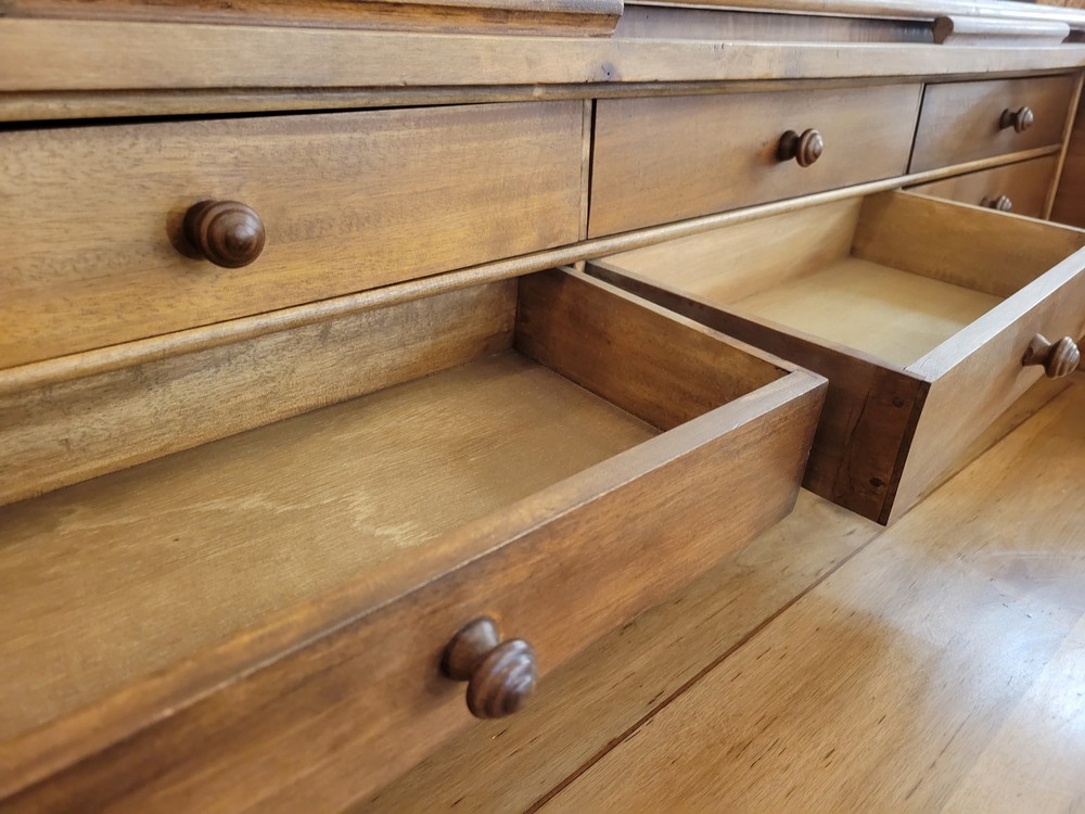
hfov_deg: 67.3
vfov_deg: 53.1
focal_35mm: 26
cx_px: 542
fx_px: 815
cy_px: 407
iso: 640
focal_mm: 5.4
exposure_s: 1/33.3
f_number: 1.8
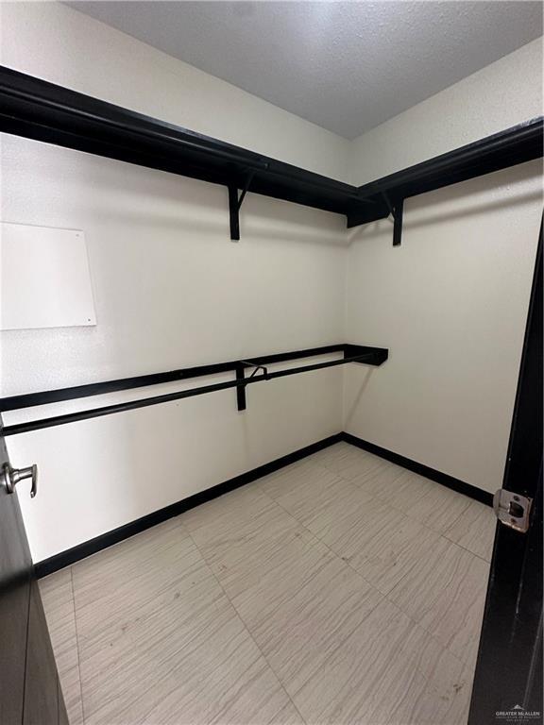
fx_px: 293
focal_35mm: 14
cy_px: 362
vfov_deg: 102.1
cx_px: 272
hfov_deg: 85.7
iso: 320
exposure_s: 1/60
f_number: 2.2
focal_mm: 2.22
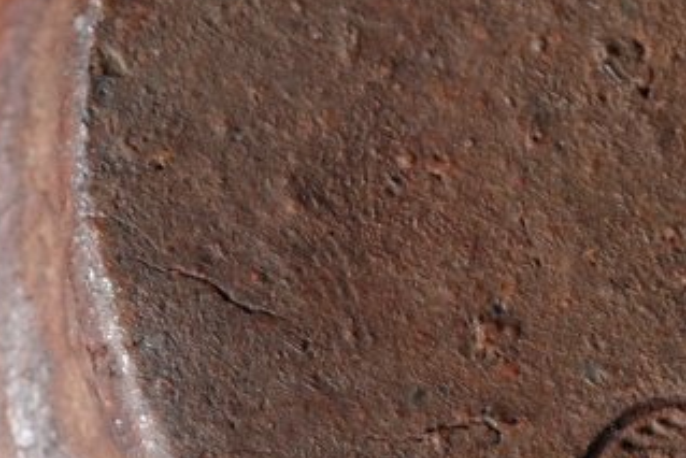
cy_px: 516
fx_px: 8013
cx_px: 676
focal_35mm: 420
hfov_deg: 4.9
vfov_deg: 3.3
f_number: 10
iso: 400
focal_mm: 105
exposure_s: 1/60
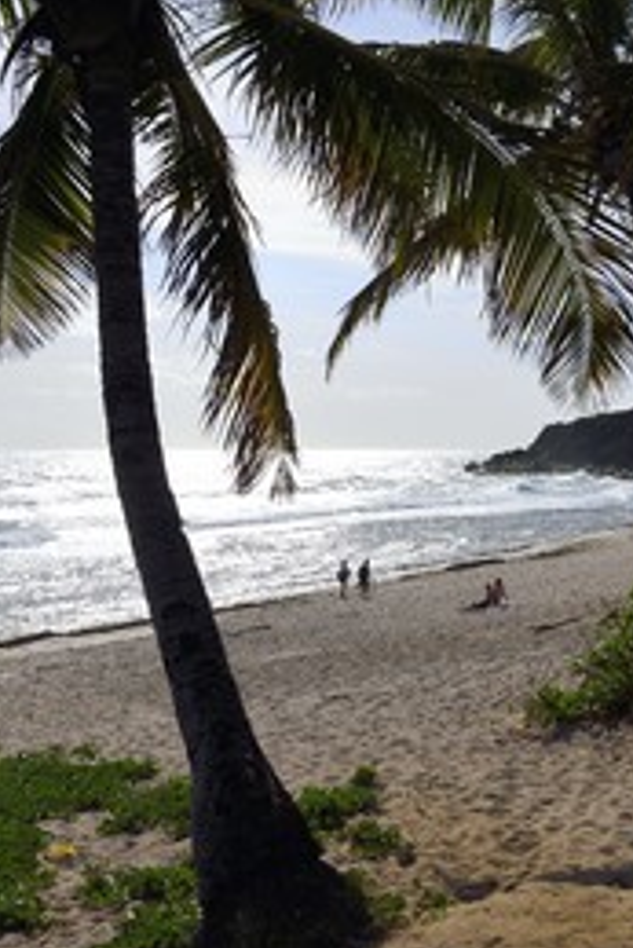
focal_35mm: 47
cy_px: 509
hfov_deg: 27.1
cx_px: 629
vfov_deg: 41.9
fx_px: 1238
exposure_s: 1/250
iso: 200
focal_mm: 29
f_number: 22
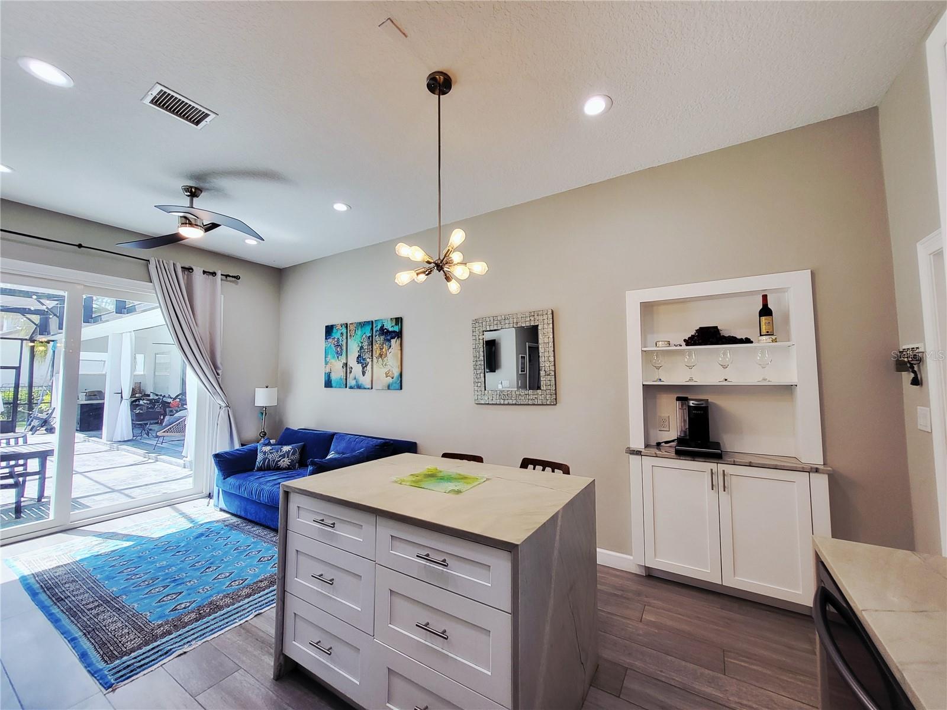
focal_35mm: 13
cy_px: 355
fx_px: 356
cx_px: 474
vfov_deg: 89.9
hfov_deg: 106.2
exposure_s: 1/60
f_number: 2.2
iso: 100
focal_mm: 1.74
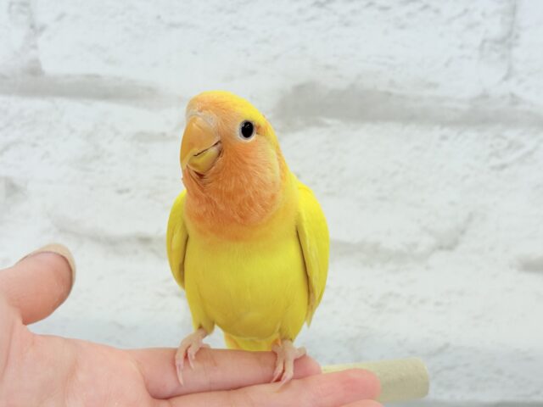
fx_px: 816
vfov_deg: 28.0
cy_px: 204
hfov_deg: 36.8
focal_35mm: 52
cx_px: 272
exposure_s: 1/50
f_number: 1.6
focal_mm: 5.96
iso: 25
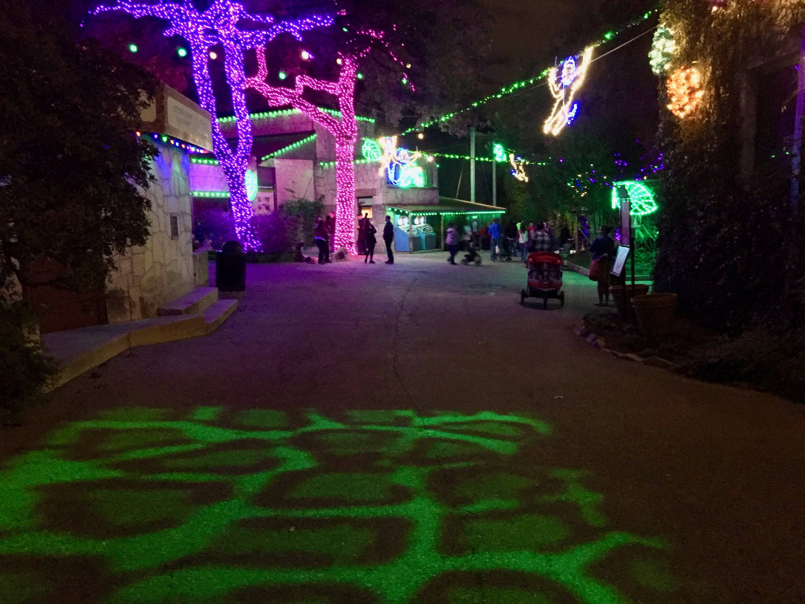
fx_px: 674
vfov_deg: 48.2
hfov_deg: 61.7
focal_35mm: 29
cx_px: 402
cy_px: 302
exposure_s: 1/15
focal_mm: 4.15
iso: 800
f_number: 2.2
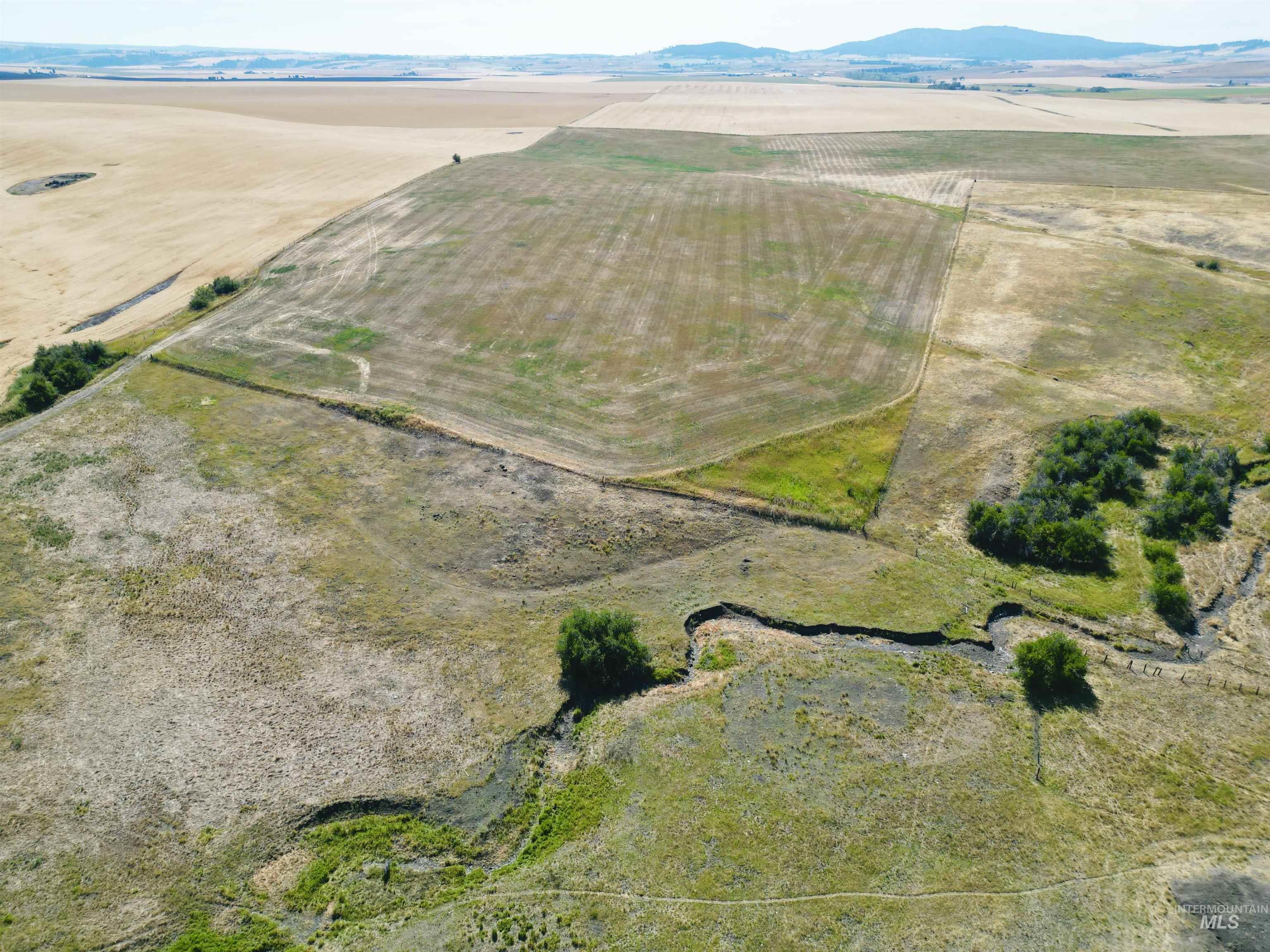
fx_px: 881
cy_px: 476
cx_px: 635
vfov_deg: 56.8
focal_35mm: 24
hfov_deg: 71.6
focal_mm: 6.72
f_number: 1.7
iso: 150
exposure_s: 1/3000
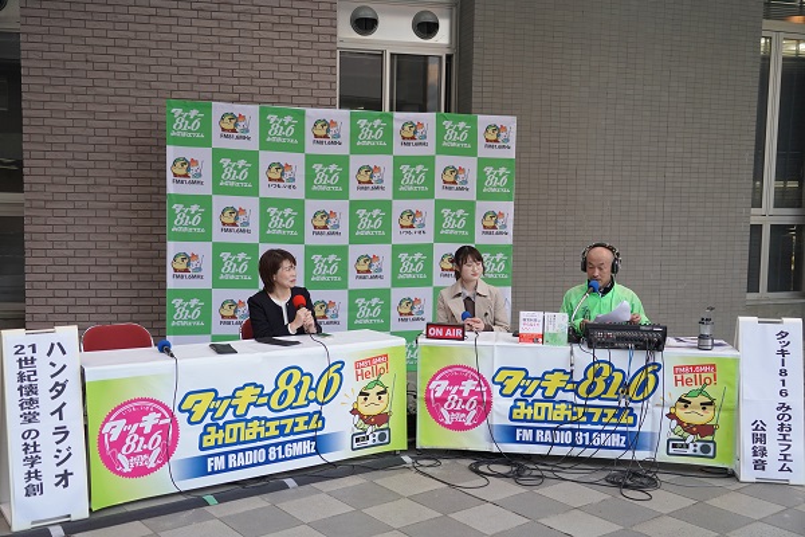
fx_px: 783
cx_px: 402
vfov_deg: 37.9
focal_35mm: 35
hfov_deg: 54.4
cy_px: 268
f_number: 4
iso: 1000
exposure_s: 1/160
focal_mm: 35
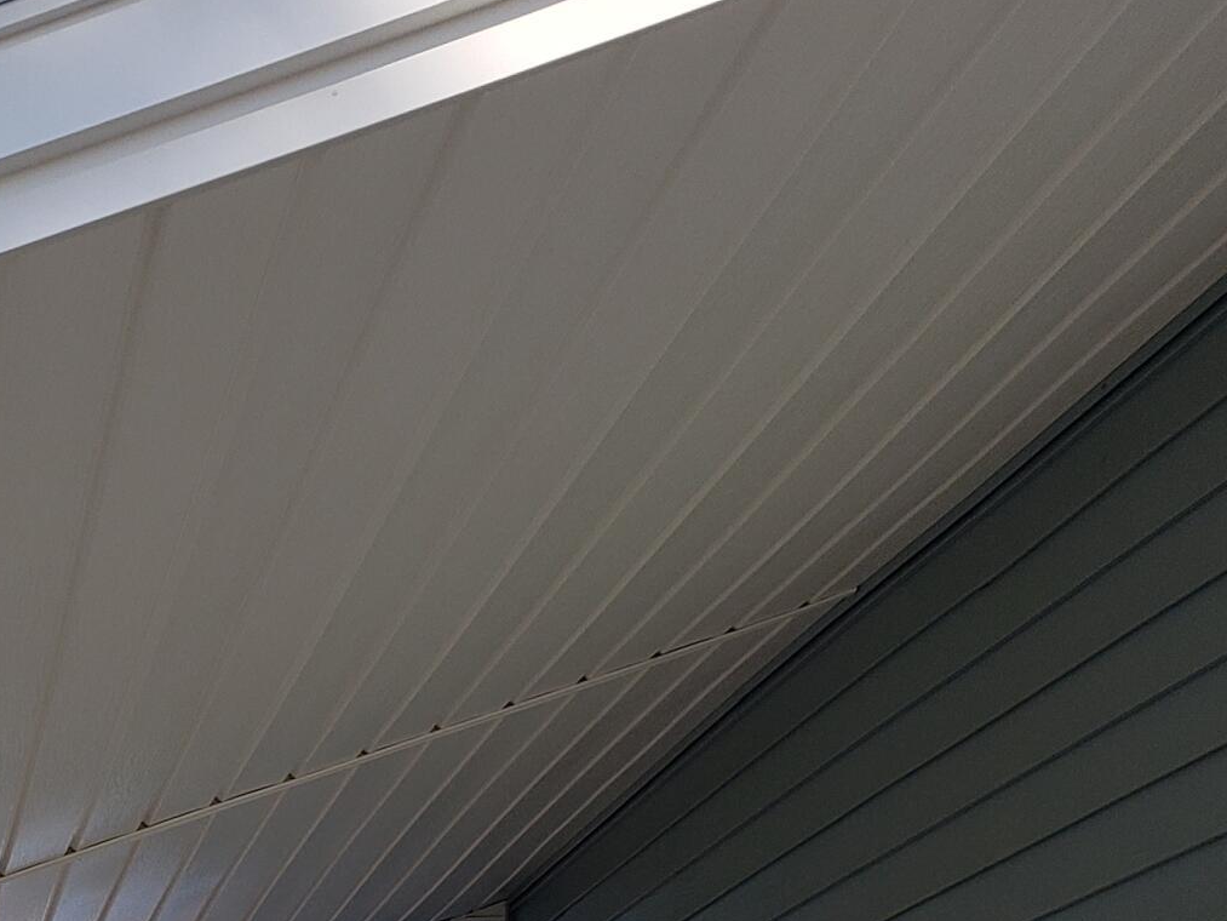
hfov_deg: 22.6
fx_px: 2730
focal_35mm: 77
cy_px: 1357
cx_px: -367
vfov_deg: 17.4
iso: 50
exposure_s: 1/726
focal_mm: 4.3
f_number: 2.4
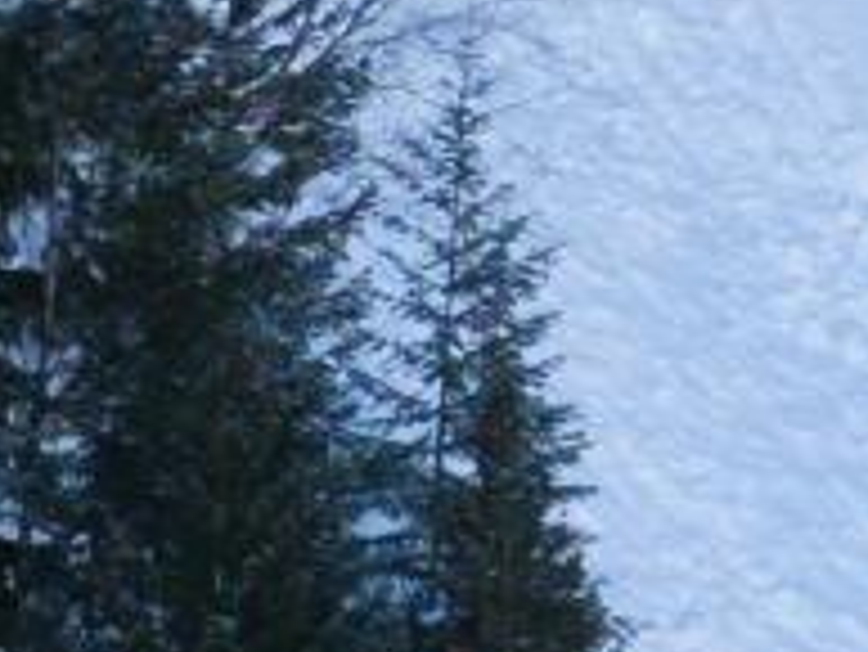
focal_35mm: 1237
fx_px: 31037
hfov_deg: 1.6
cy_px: -1241
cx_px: 2224
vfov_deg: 1.2
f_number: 3.4
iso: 100
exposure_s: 1/320
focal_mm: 30.71
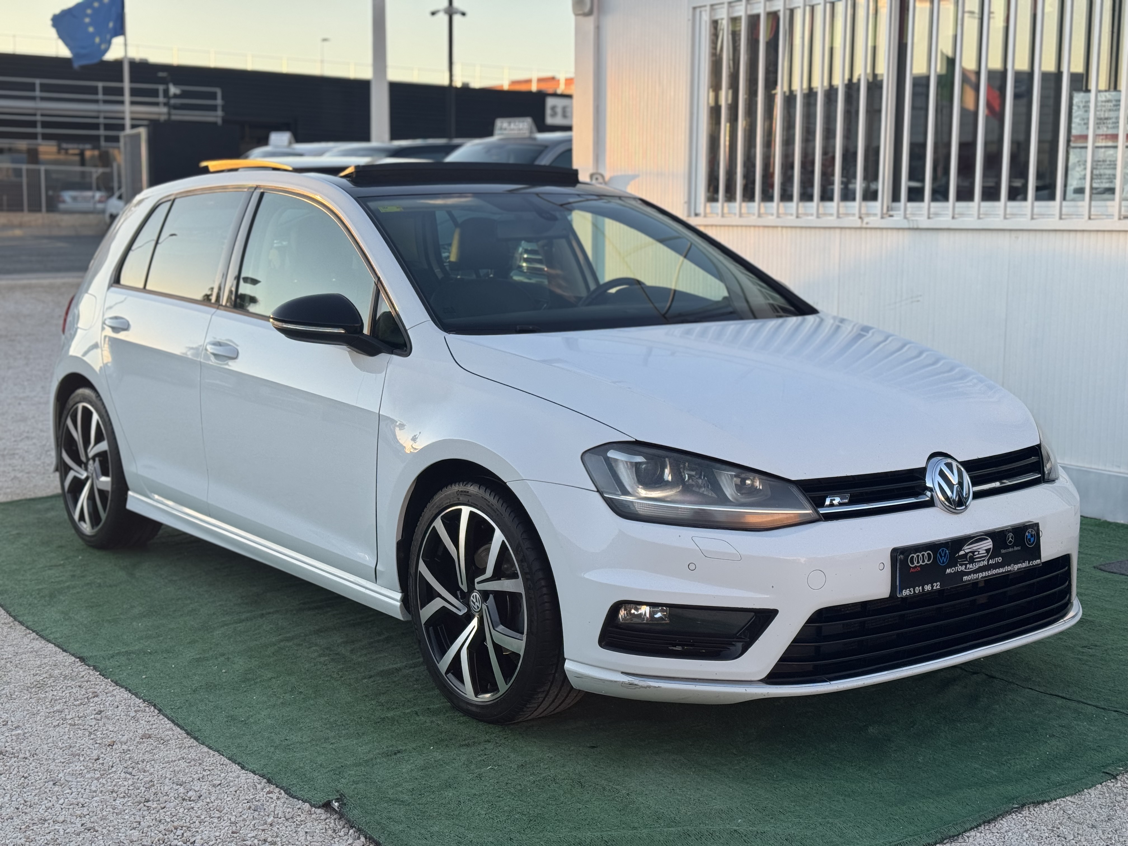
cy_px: 423
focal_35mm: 48
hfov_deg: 39.7
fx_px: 1564
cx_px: 564
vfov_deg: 30.3
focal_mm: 6.76
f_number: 1.78
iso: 64
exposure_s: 1/488
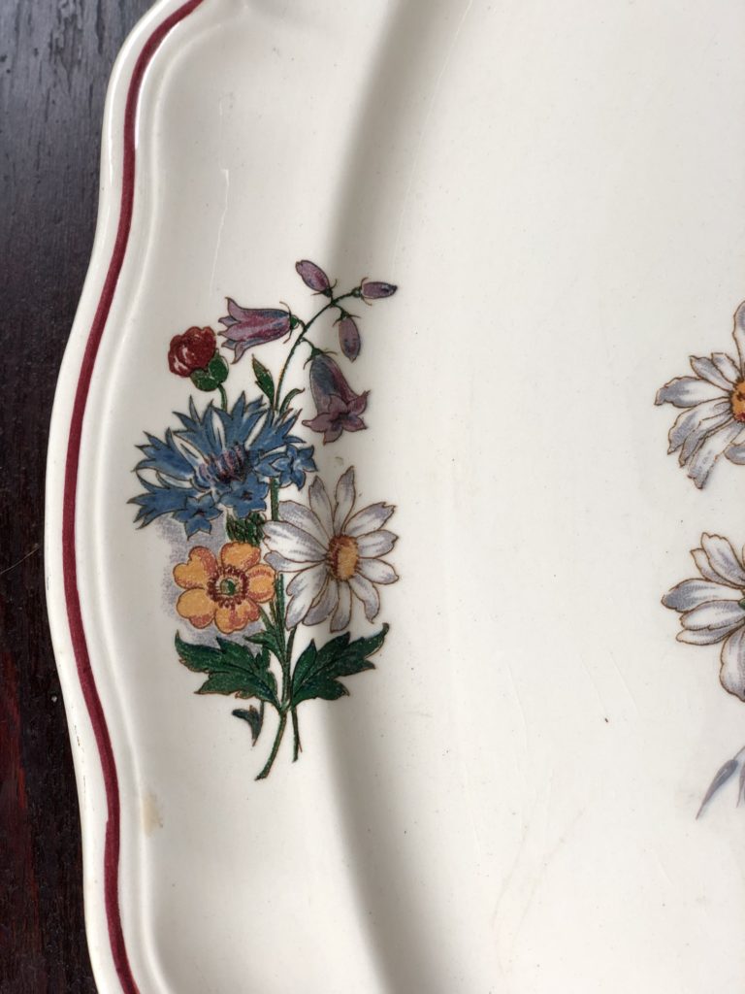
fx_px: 1492
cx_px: 372
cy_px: 497
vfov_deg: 36.8
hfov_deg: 28.0
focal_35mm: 52
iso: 25
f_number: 2.4
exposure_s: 1/50
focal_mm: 6
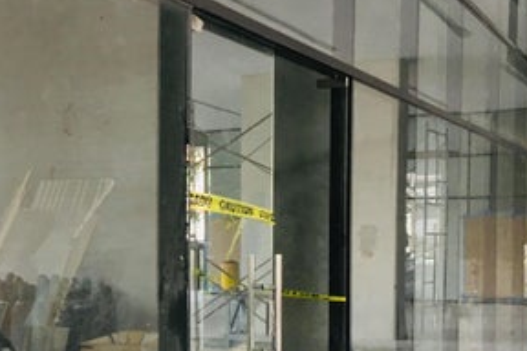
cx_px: 82
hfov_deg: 29.2
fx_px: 981
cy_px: 250
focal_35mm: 67
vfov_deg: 20.2
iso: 40
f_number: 2.2
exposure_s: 1/30
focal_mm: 4.15
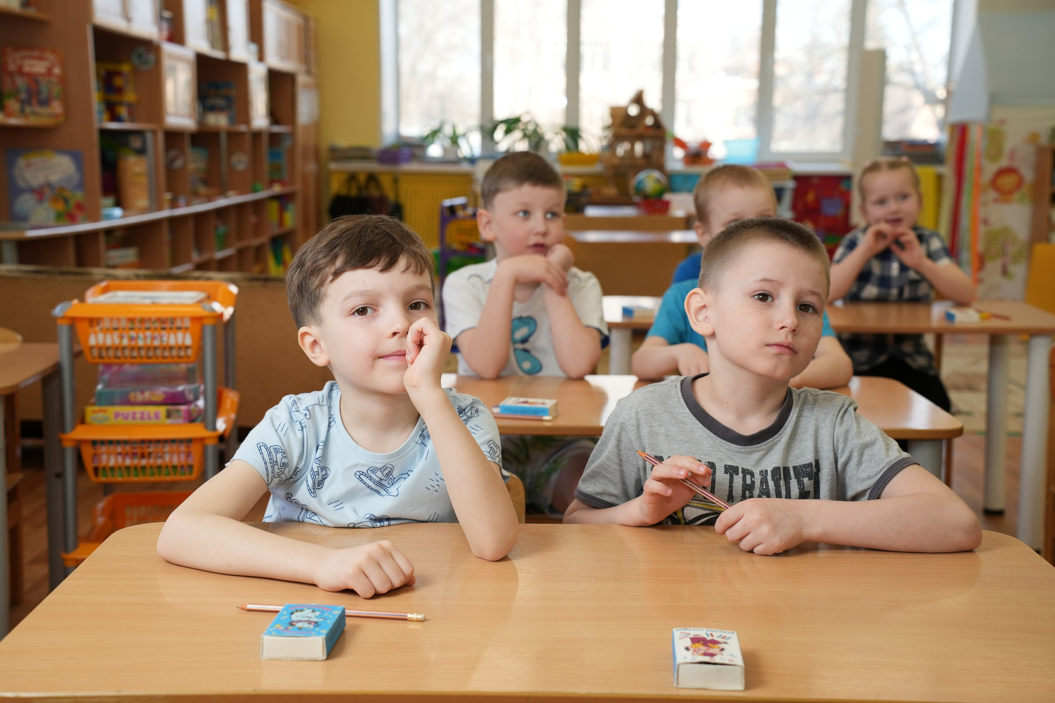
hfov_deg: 40.3
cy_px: 352
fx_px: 1436
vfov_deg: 27.5
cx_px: 528
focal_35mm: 49
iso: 320
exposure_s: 1/160
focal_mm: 49
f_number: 5
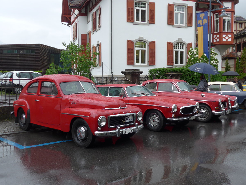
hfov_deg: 47.9
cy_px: 92
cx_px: 123
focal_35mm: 39
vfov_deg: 36.8
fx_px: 277
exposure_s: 1/200
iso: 80
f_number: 2.8
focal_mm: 8
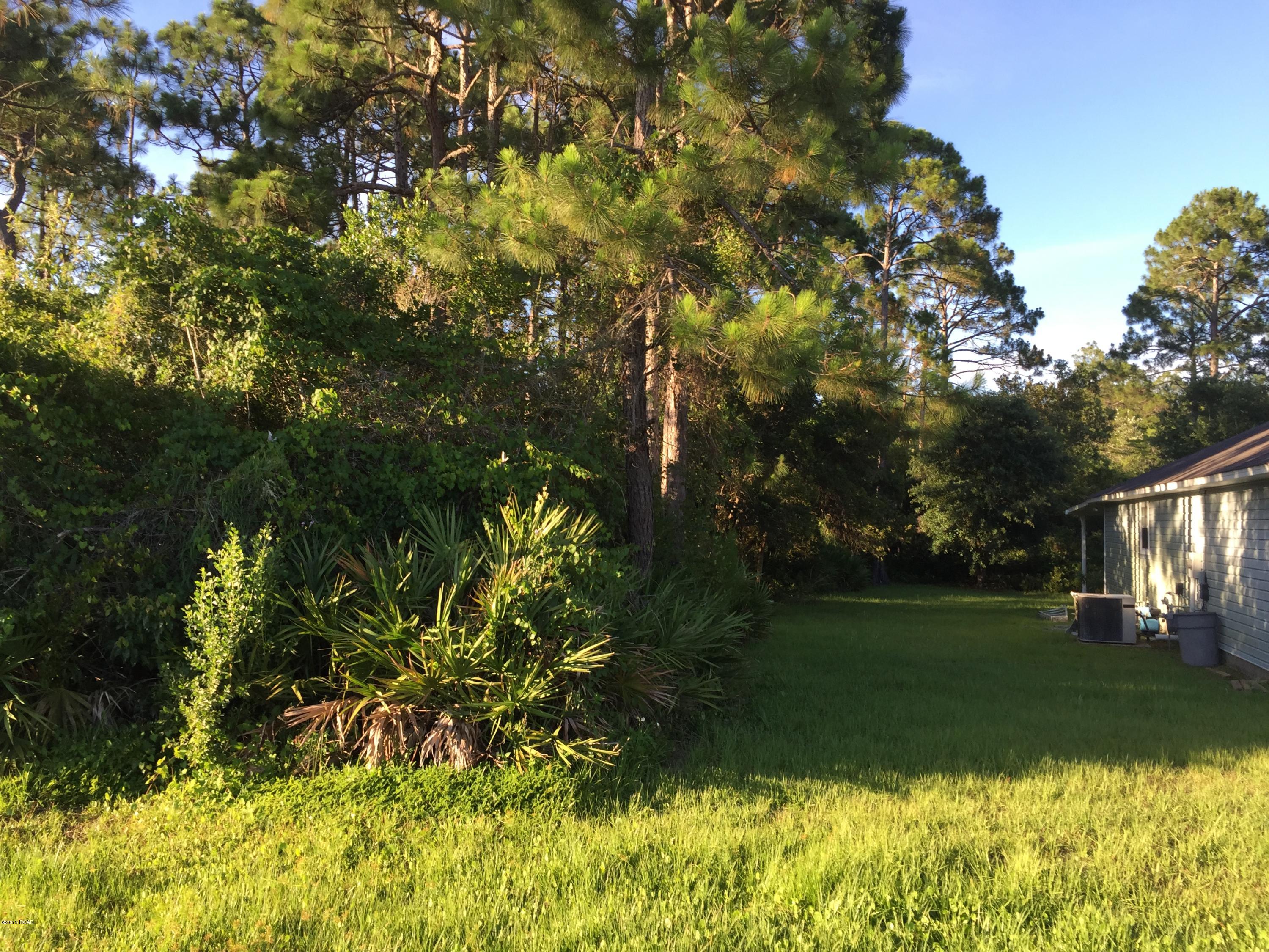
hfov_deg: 61.7
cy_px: 476
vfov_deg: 48.2
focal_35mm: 29
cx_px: 634
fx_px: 1063
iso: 32
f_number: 2.2
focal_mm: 4.15
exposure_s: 1/332
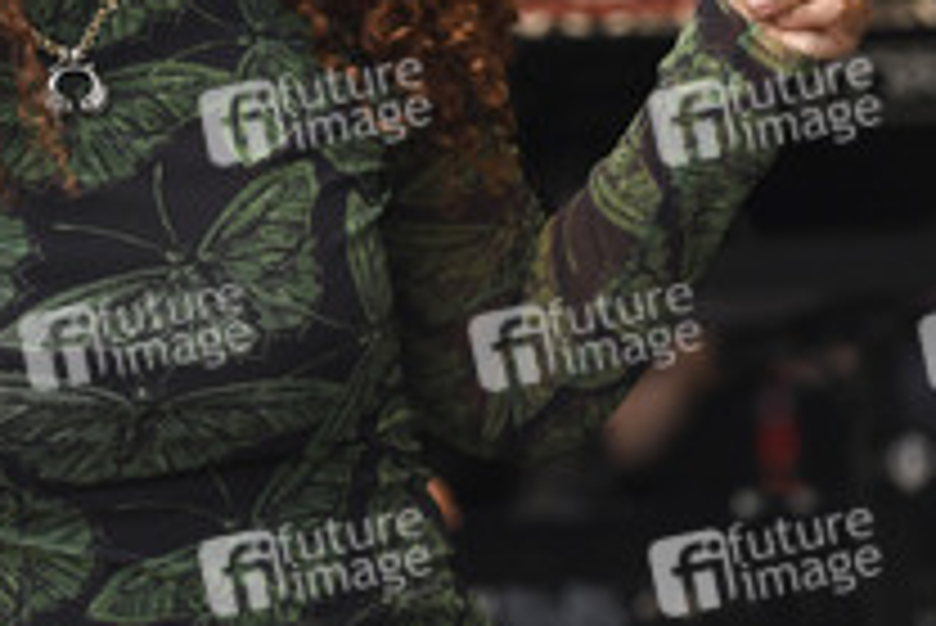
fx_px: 9288
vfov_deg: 3.9
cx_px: 196
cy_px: 0
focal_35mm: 357
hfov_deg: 5.8
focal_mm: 165
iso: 640
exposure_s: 1/1250
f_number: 4.5
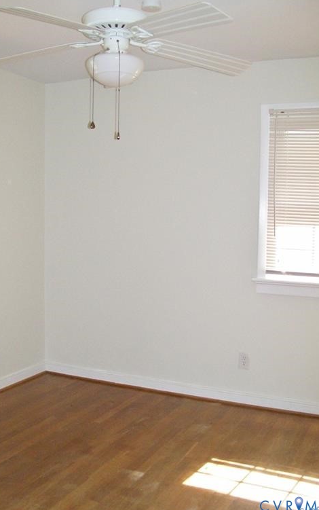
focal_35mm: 39
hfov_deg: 32.8
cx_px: 143
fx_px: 542
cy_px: 255
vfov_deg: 50.4
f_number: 2.7
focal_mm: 6
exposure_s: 1/64
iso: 140
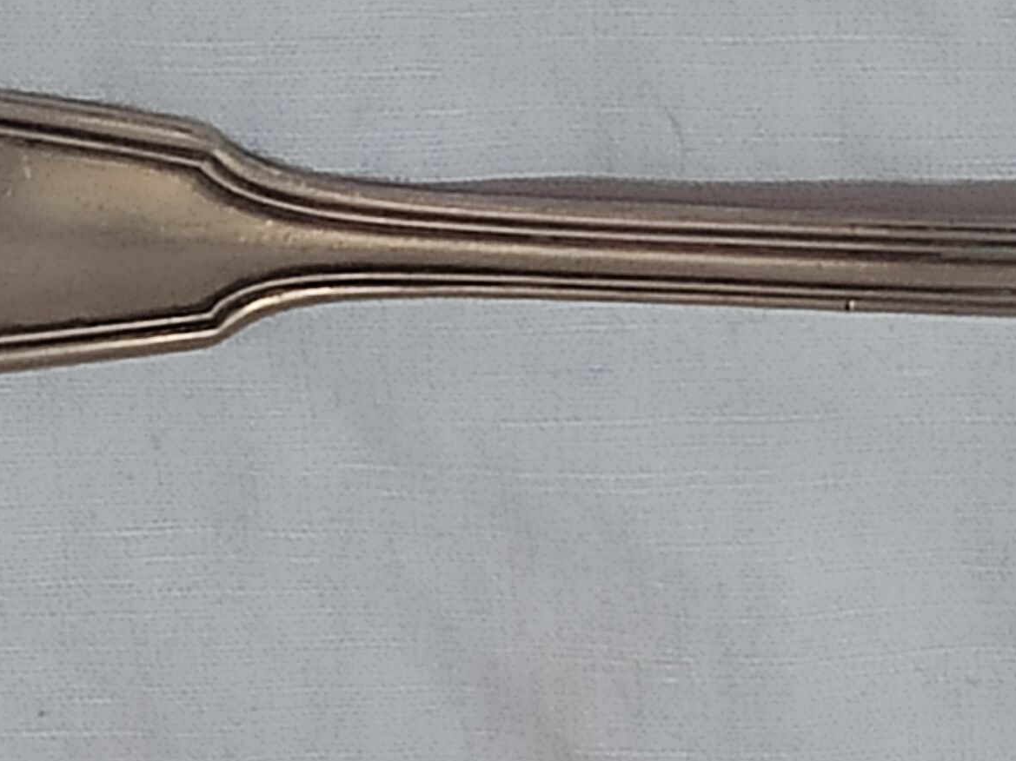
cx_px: 1138
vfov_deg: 16.5
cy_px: 180
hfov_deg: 20.9
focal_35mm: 89
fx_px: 2611
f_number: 1.75
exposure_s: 1/50
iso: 382
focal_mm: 4.77
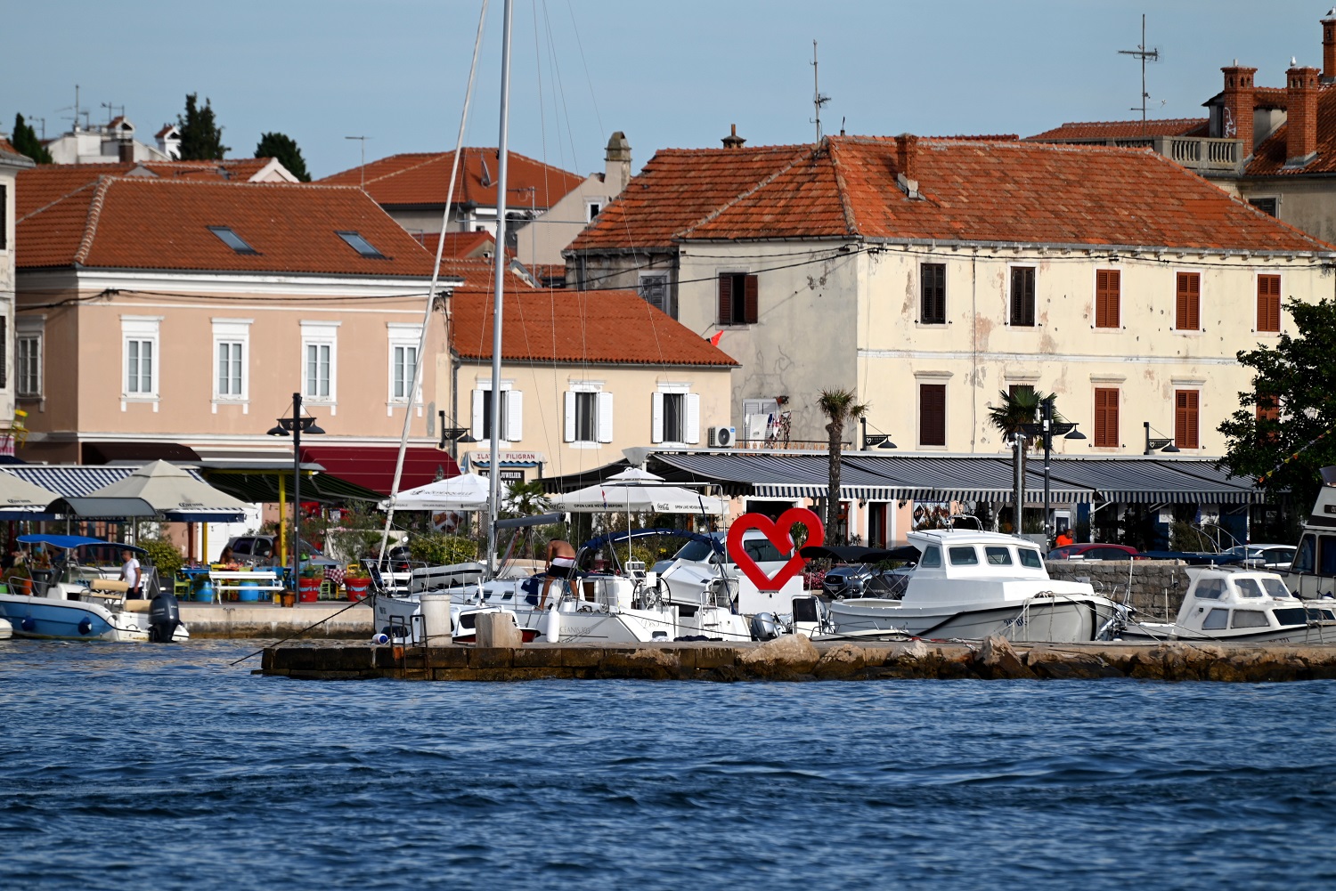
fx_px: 11136
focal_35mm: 300
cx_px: 668
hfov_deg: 6.9
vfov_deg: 4.6
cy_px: 446
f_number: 5.6
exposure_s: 1/1000
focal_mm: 300
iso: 180
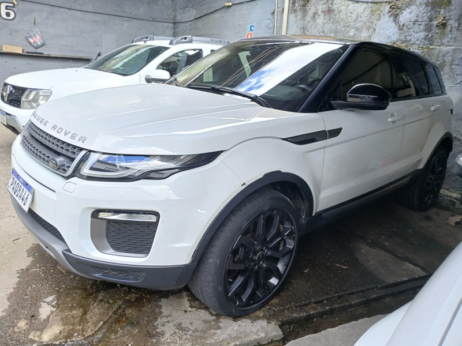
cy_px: 173
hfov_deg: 67.3
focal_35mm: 26
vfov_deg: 53.1
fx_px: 347
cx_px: 231
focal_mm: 3.98
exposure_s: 1/60
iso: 50
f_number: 1.8
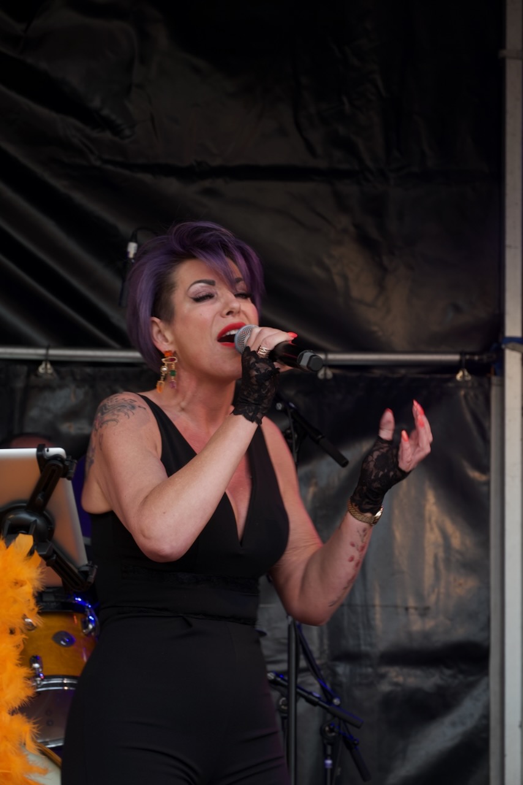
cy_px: 392
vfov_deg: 13.3
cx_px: 262
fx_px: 3354
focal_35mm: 154
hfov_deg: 8.9
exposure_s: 1/125
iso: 100
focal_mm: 56.39
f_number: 4
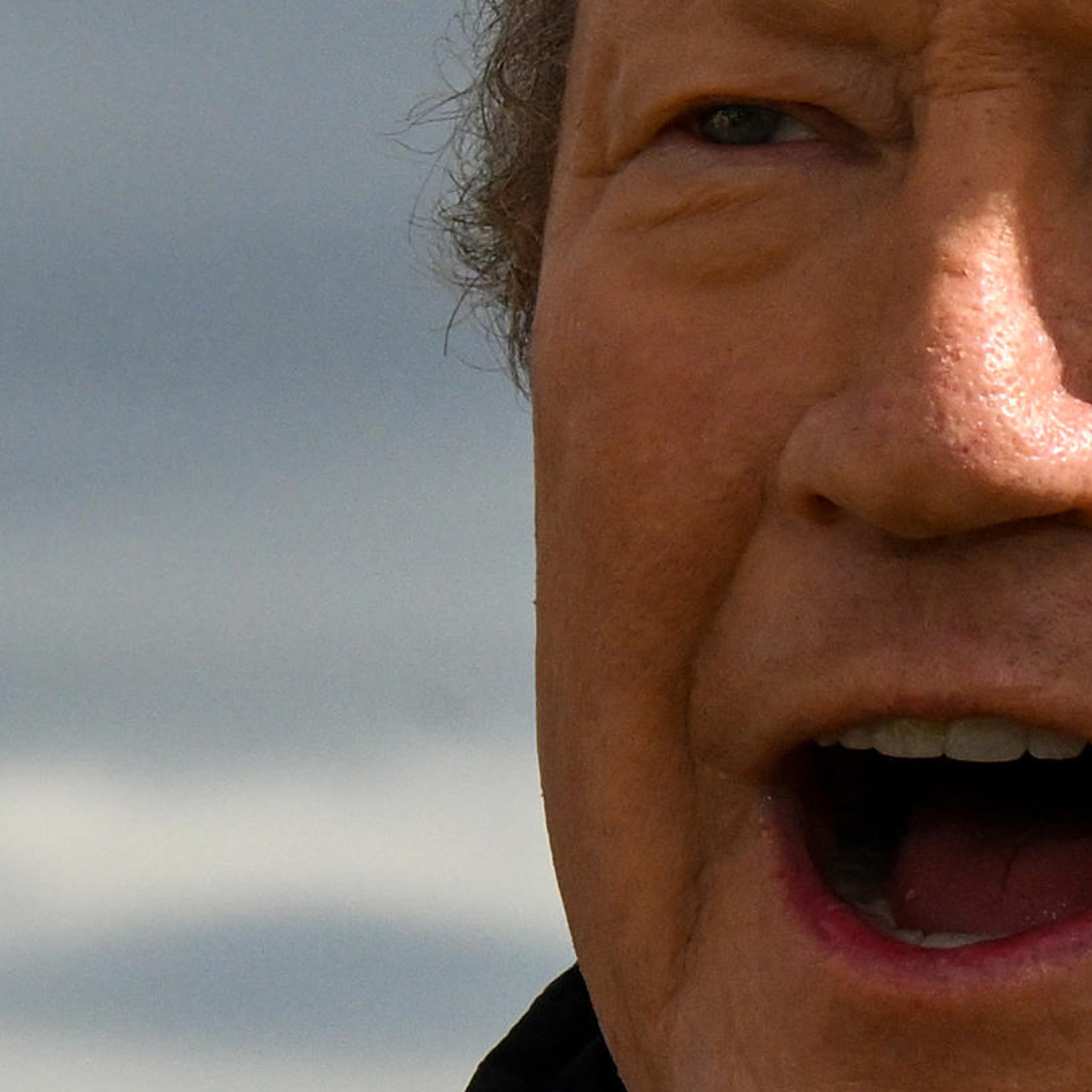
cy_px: 562
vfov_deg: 2.9
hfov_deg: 2.9
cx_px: 357
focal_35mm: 601
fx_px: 21450
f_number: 13
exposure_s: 1/1600
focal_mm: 115
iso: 800
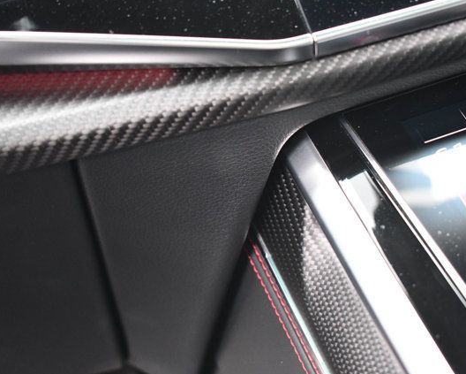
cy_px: 187
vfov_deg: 26.3
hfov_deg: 32.5
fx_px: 800
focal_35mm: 58
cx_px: 234
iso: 3200
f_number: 4.5
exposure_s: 1/80
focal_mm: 34
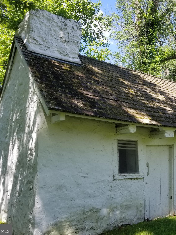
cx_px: 131
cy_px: 118
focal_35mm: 35
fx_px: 237
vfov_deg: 52.6
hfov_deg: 39.6
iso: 50
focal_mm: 4.3
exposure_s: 1/684
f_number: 1.7
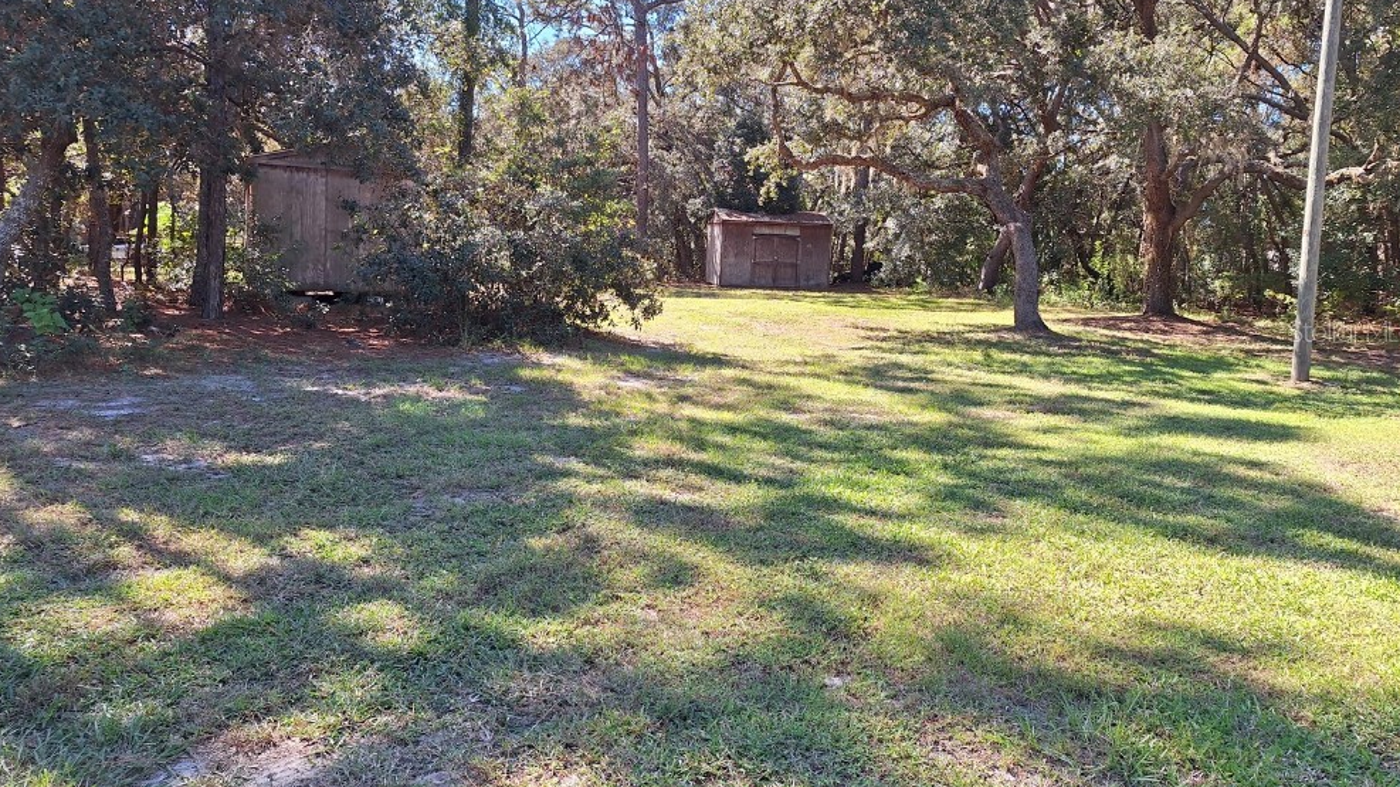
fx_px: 965
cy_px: 330
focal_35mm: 26
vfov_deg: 44.2
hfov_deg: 71.9
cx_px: 695
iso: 40
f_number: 1.8
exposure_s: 1/698
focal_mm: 5.54
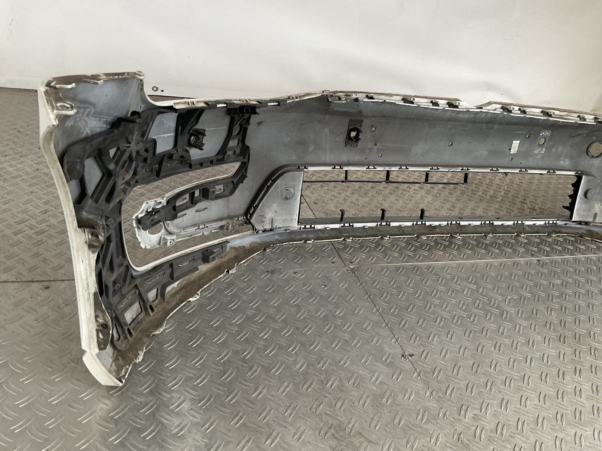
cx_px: 301
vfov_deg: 48.2
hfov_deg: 61.7
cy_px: 226
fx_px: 504
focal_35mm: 29
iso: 100
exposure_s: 1/50
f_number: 1.8
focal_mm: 3
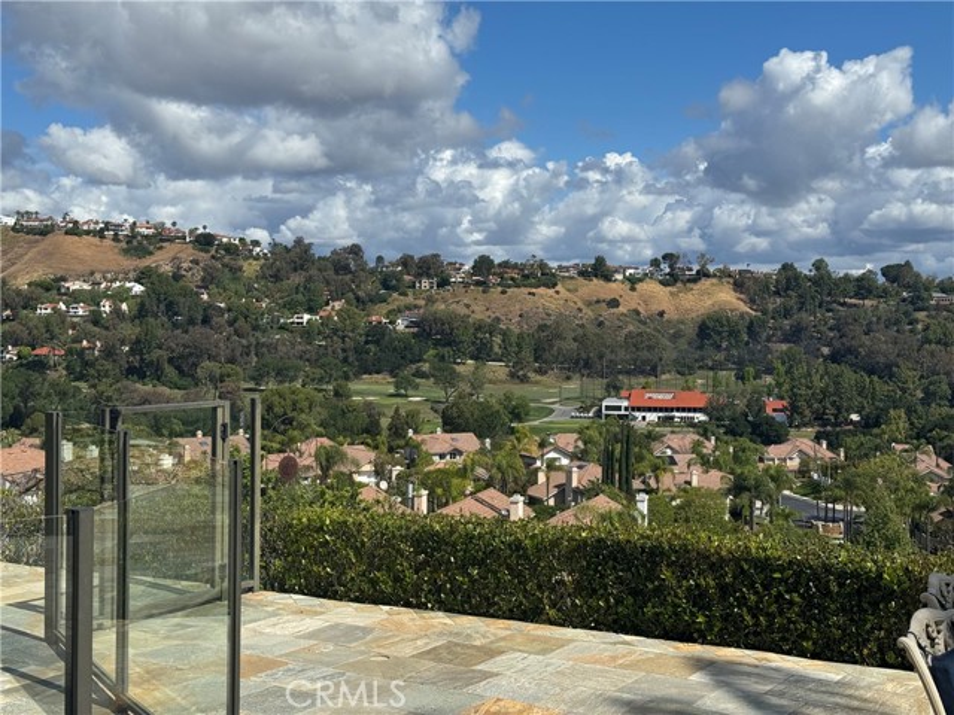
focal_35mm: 48
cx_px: 477
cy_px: 358
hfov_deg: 39.7
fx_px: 1323
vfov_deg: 30.3
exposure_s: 1/7092
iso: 64
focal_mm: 6.76
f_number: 1.78
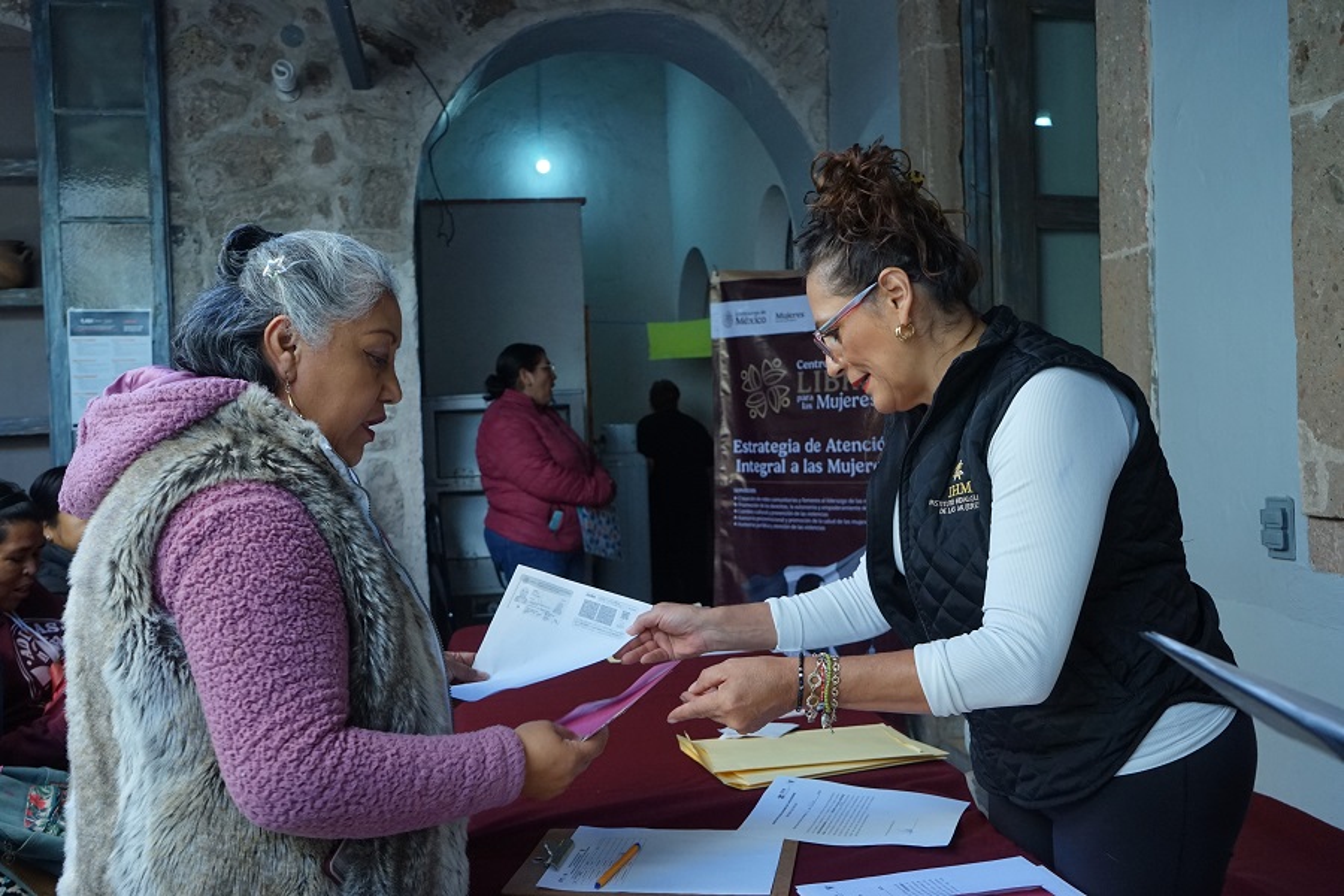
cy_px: 448
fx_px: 1232
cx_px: 672
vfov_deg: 40.0
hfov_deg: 57.2
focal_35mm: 33
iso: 1250
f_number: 6.3
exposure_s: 1/160
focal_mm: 33
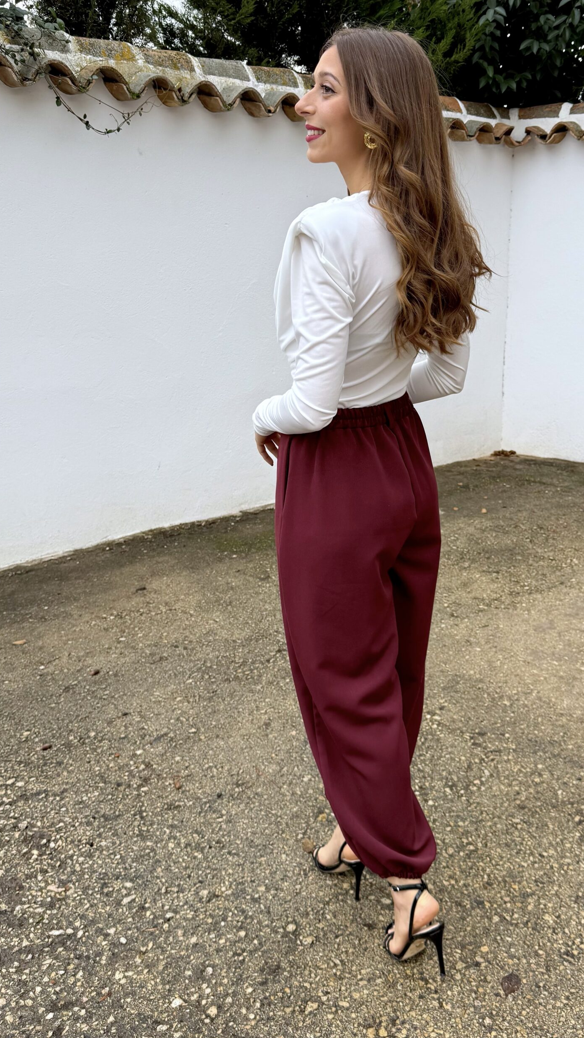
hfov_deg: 42.7
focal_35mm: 27
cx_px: 356
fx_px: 743
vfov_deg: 69.8
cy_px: 509
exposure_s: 1/121
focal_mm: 6.76
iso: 50
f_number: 1.78
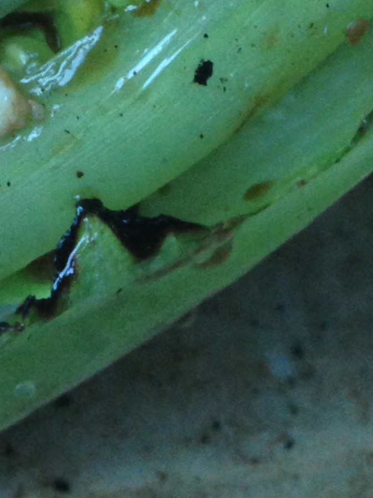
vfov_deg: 14.7
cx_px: -182
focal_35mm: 120
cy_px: -359
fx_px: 1725
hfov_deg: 11.8
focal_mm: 4.12
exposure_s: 1/20
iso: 160
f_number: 2.4
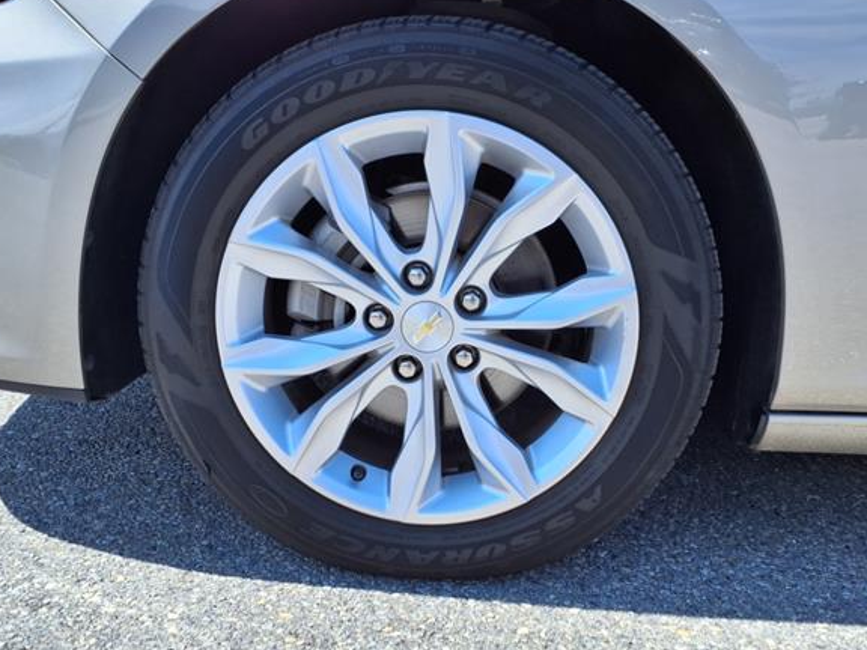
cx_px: 458
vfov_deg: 46.8
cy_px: 340
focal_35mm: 30
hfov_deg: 59.9
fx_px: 751
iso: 40
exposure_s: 1/909
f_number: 1.9
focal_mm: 3.58
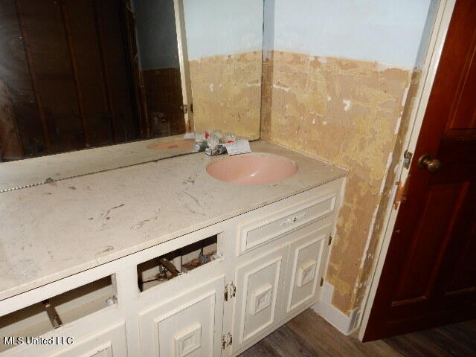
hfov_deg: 69.4
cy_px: 178
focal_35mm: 25
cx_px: 238
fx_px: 344
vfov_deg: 54.9
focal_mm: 4.5
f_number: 3.7
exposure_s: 1/30
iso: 200
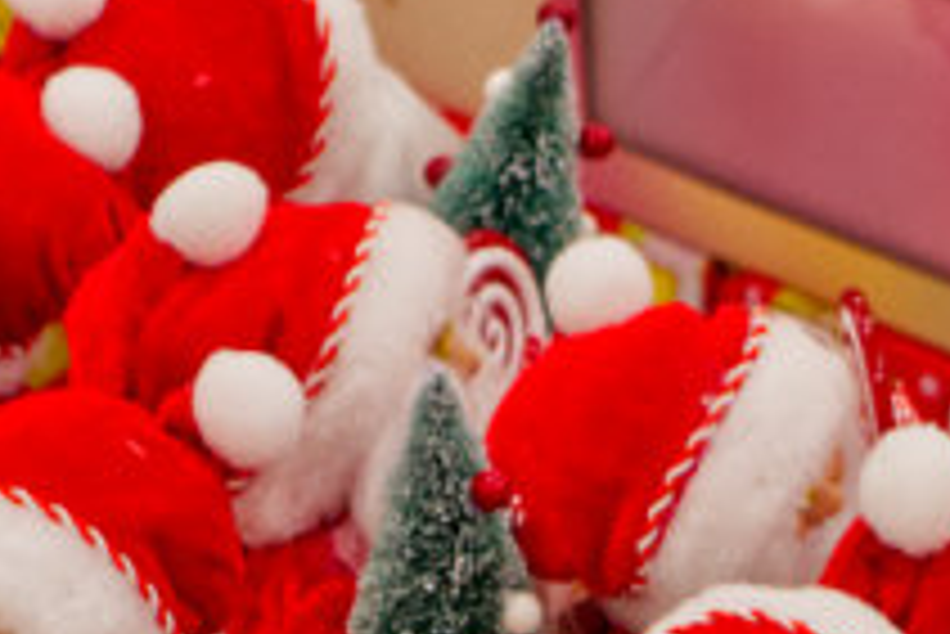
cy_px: 1149
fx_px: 5387
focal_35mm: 204
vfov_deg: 6.6
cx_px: 572
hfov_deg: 10.1
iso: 400
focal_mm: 28
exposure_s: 1/100
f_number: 5
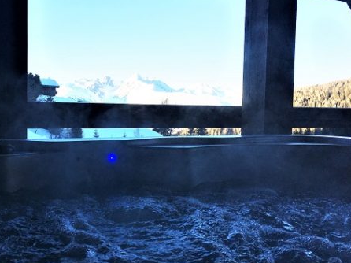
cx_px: 123
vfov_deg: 35.9
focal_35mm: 40
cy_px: 126
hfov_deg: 46.2
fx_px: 405
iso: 25
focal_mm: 4.15
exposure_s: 1/801
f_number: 2.2
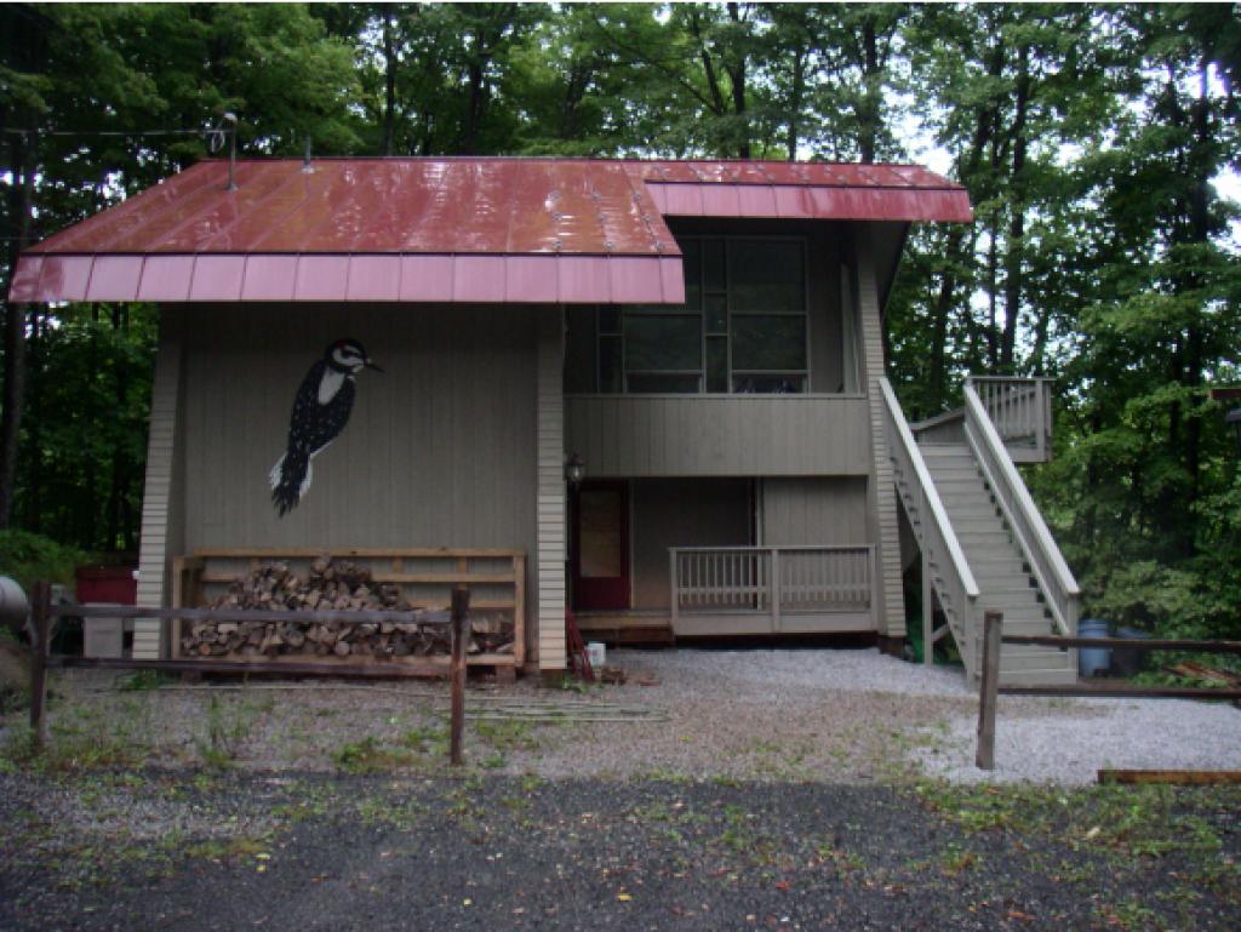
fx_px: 1327
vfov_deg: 38.7
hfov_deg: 50.1
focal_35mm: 37
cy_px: 466
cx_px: 620
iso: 160
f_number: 2.8
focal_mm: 5.7
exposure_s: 1/50
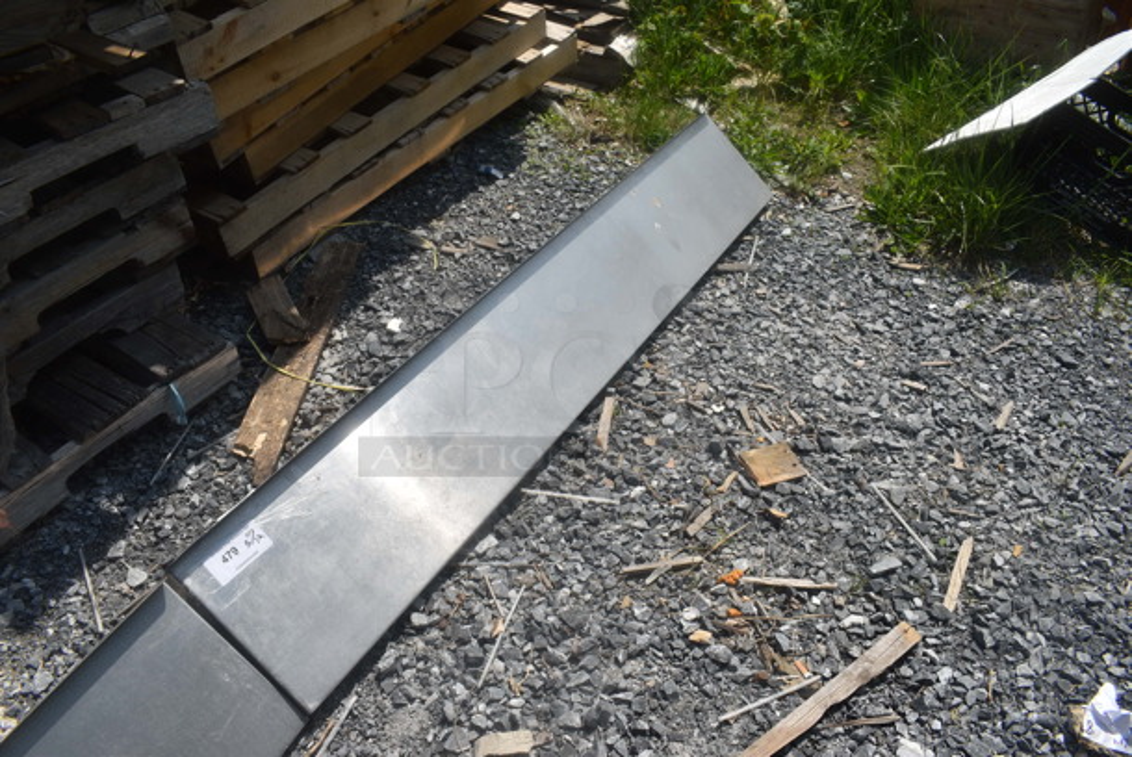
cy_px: 378
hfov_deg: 67.3
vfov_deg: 48.0
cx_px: 566
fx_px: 850
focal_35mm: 27
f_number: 10
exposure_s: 1/400
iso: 100
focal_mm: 18
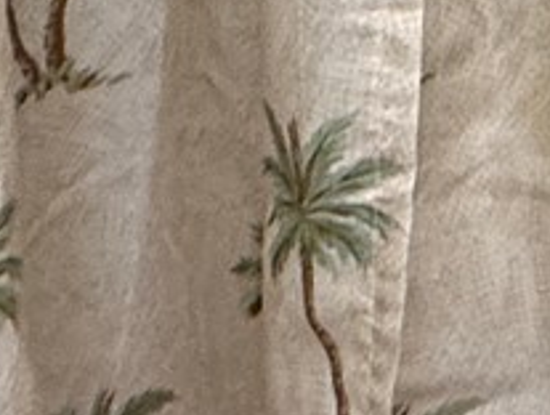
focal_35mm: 108
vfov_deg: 11.5
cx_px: 1299
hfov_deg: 13.5
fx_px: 1719
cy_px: -569
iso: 200
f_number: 2.2
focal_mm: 2.22
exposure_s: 1/60
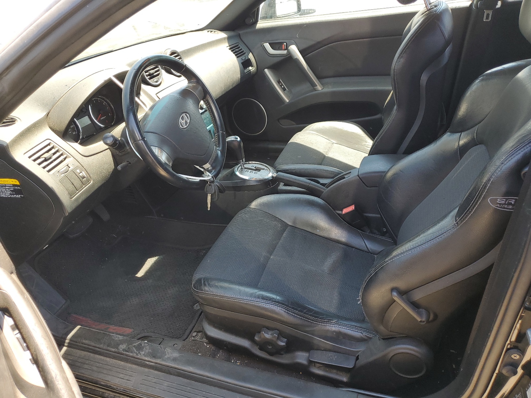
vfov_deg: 53.1
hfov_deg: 67.3
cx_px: 266
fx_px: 399
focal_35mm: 26
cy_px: 199
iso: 50
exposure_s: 1/200
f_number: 1.5
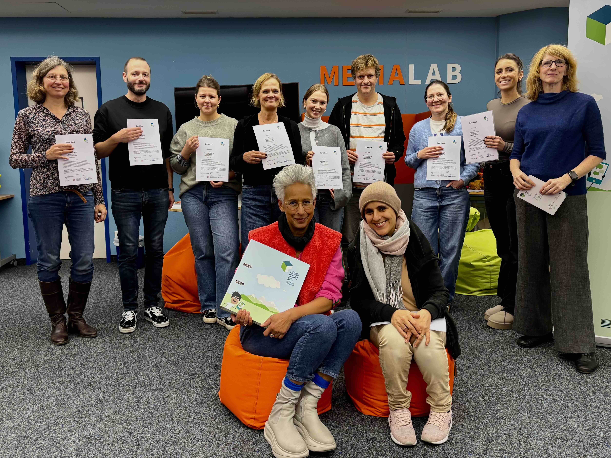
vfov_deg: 53.1
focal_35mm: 26
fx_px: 459
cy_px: 229
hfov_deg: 67.3
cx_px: 306
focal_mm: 5.96
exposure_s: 1/50
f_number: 1.6
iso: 100
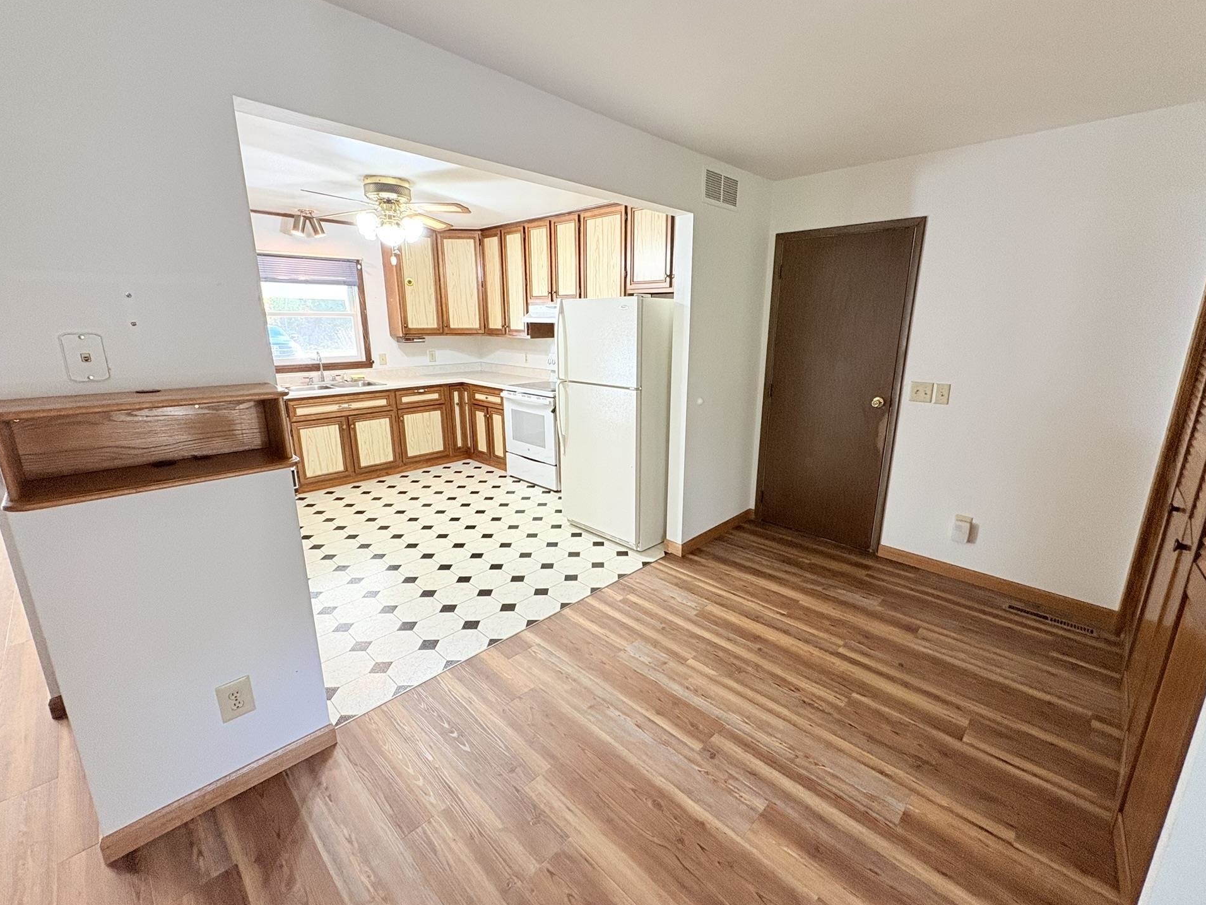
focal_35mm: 15
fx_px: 523
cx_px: 622
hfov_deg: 98.1
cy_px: 447
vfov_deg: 81.8
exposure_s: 1/60
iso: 250
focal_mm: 2.22
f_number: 2.2
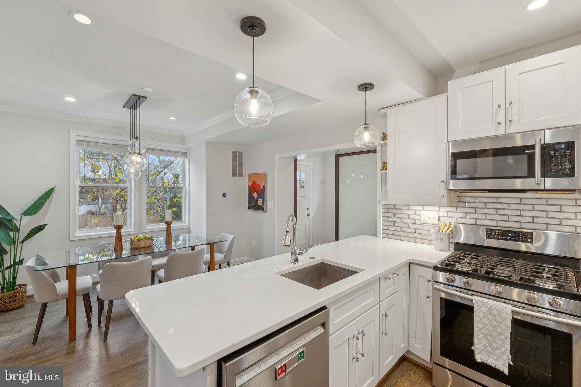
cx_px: 290
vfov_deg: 77.3
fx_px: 242
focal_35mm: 15
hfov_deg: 100.4
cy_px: 194
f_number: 9
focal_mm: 10
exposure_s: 1/8
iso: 250
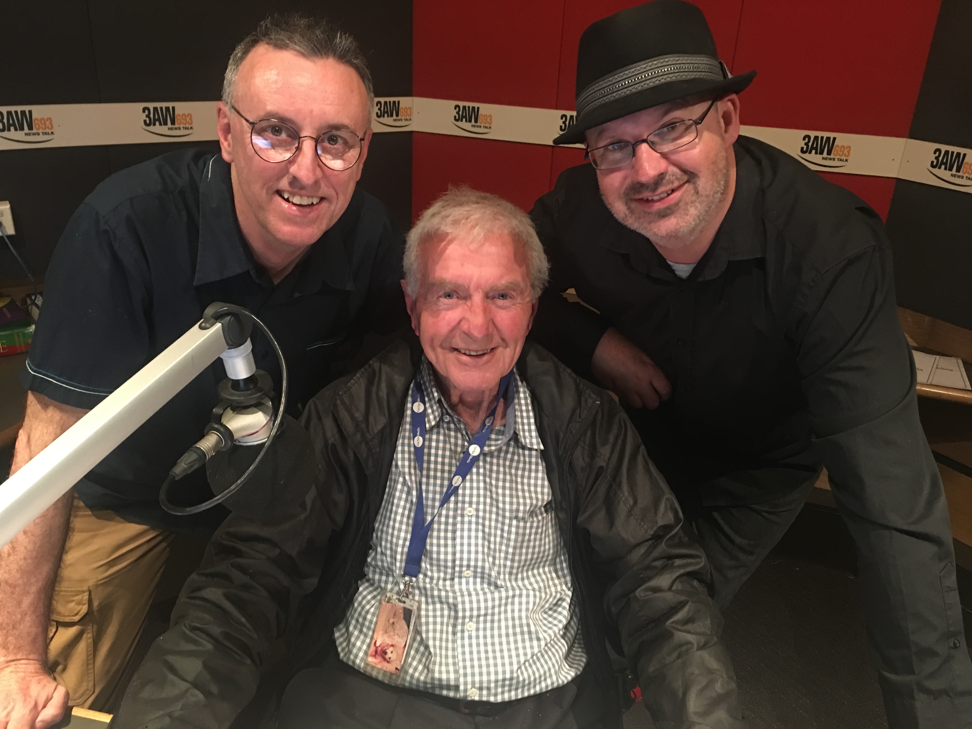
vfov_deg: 48.2
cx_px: 486
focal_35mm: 29
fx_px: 814
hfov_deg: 61.7
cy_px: 364
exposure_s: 1/4
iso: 100
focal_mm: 4.15
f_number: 2.2
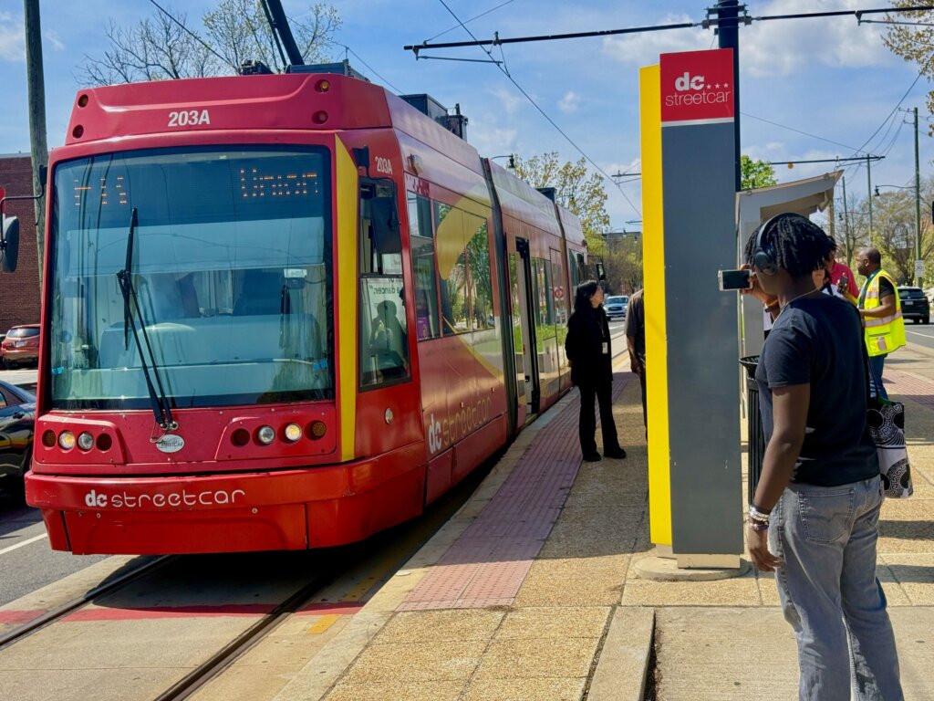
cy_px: 350
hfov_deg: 39.7
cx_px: 467
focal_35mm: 48
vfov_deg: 30.3
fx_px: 1295
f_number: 1.78
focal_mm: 6.76
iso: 100
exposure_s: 1/5208
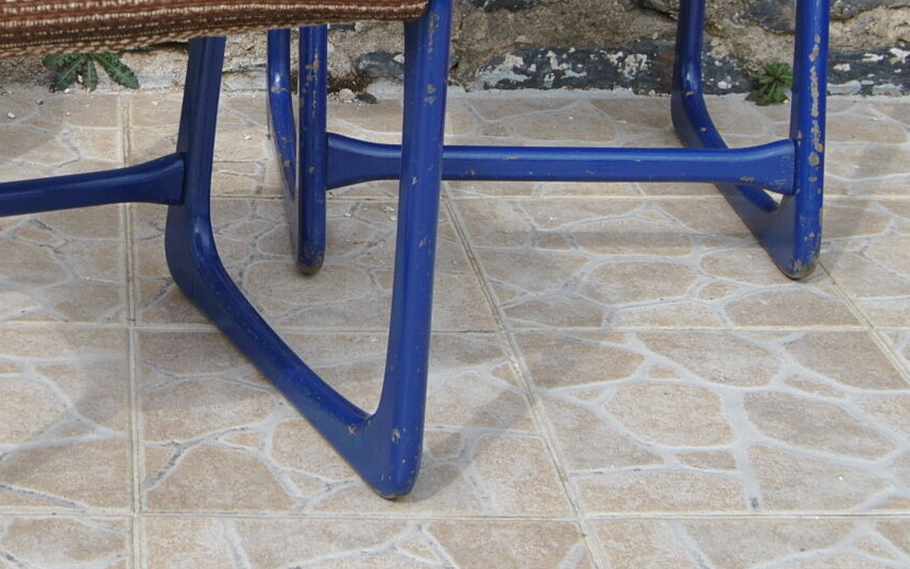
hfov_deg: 24.0
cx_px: 46
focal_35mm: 83
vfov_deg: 15.4
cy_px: -2
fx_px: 2059
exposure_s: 1/200
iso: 100
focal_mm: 24
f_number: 7.1
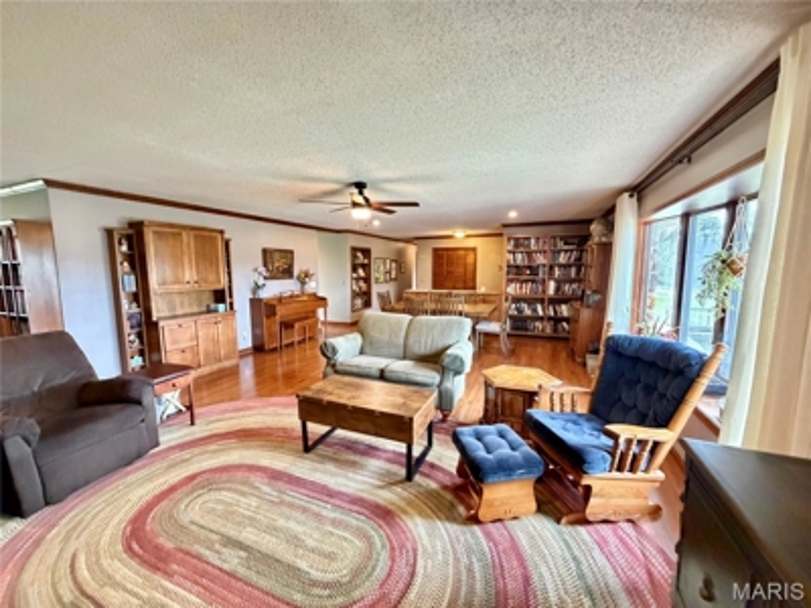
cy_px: 304
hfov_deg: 102.1
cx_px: 406
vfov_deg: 85.7
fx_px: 328
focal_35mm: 14
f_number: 2.2
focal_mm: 2.22
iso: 1000
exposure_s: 1/60
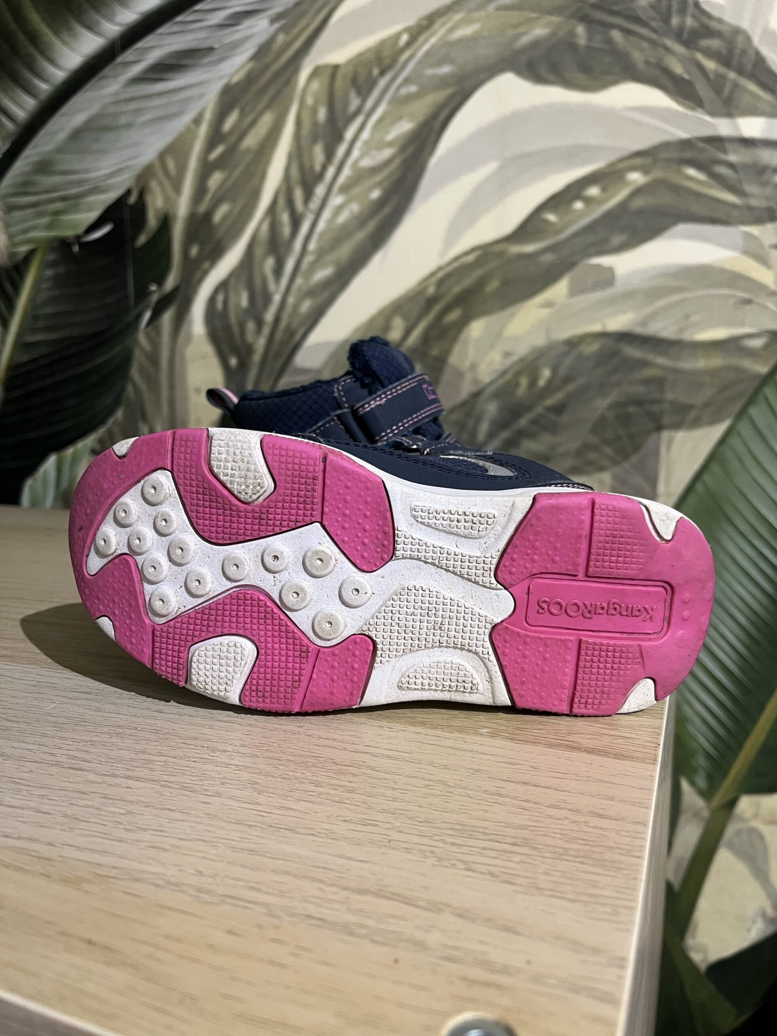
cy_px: 518
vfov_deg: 67.3
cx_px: 388
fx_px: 778
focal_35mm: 26
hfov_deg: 53.1
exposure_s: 1/50
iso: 125
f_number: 1.6
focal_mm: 5.1
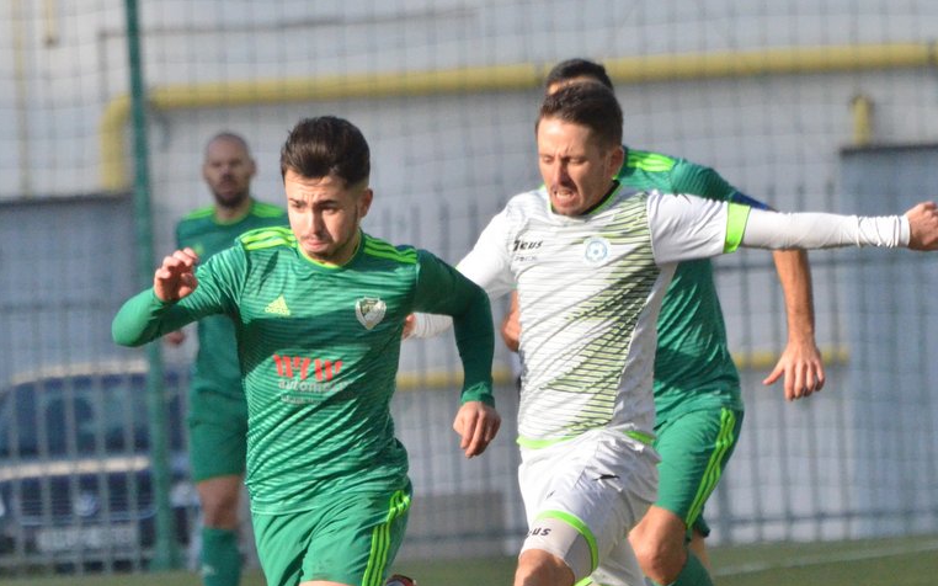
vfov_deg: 1.8
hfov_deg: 2.9
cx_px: 455
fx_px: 18454
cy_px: 490
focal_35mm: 722
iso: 3200
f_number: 9
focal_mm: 300
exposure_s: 1/5000
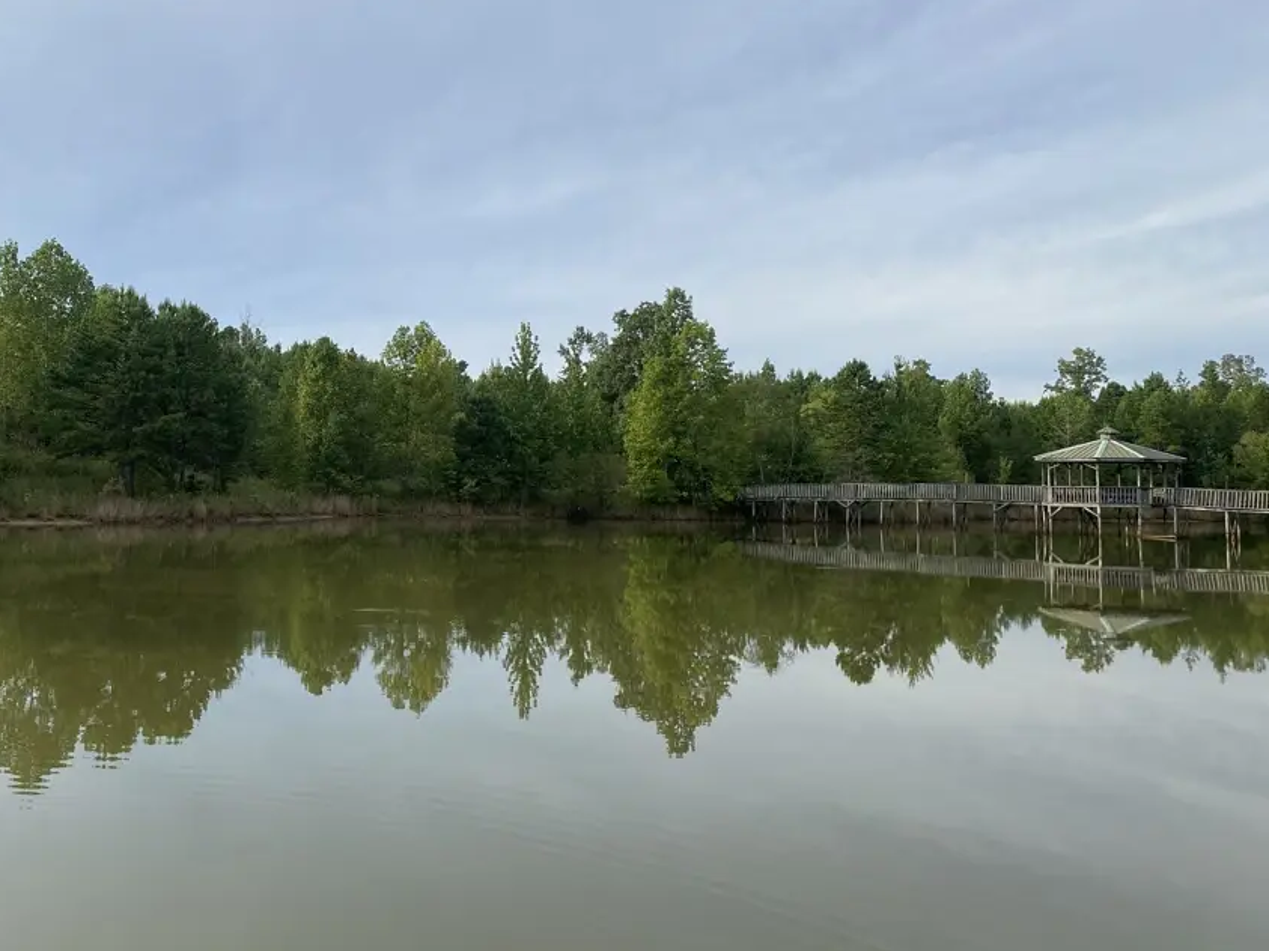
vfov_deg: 38.5
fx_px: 1356
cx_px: 379
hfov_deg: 48.9
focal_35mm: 37
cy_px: 382
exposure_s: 1/1072
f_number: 1.8
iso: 32
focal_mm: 4.25
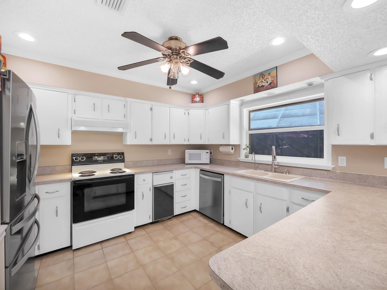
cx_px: 194
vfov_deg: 85.7
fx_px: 157
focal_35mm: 14
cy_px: 145
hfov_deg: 102.1
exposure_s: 1/100
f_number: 4
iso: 400
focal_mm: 7
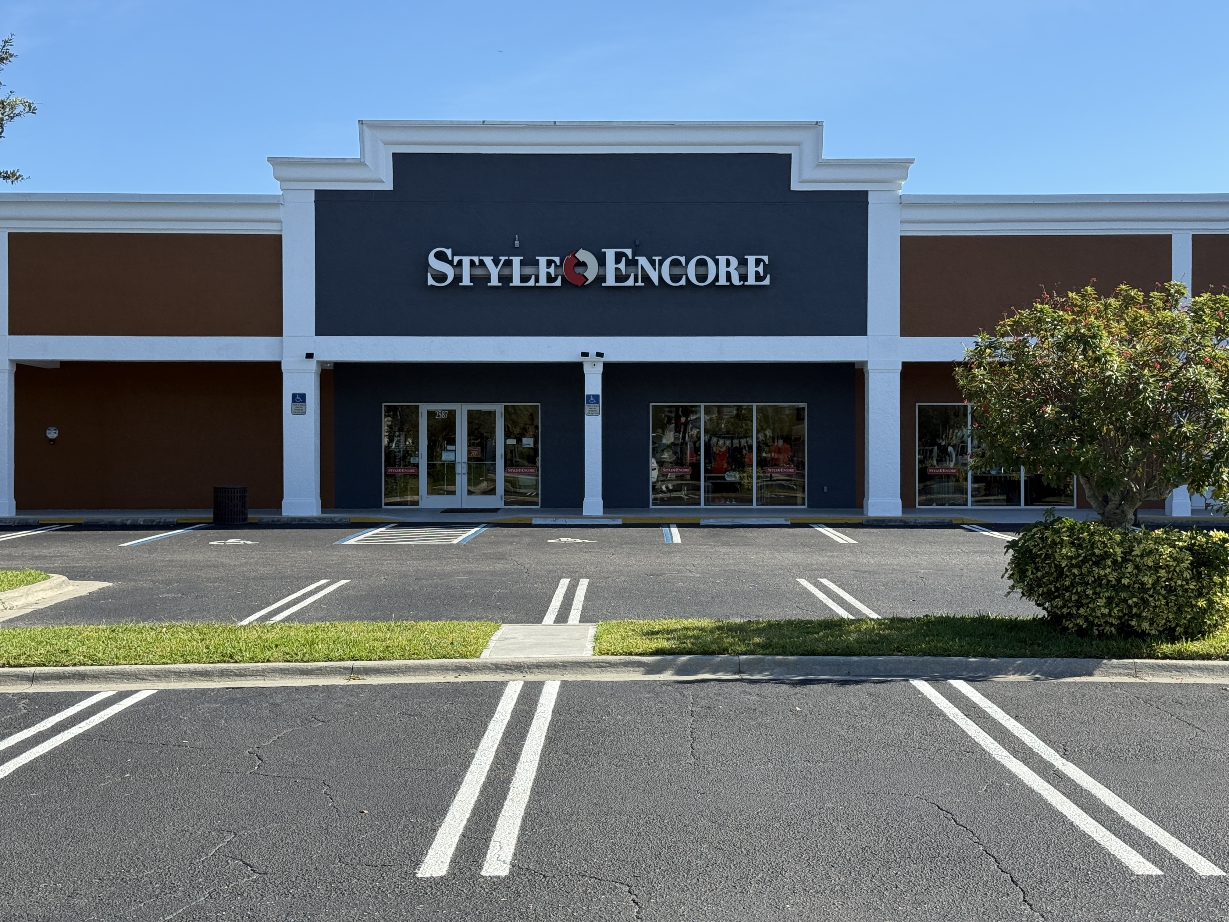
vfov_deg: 30.3
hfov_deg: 39.7
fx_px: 1704
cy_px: 461
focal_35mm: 48
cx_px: 614
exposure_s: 1/3226
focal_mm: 6.76
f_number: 1.78
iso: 100
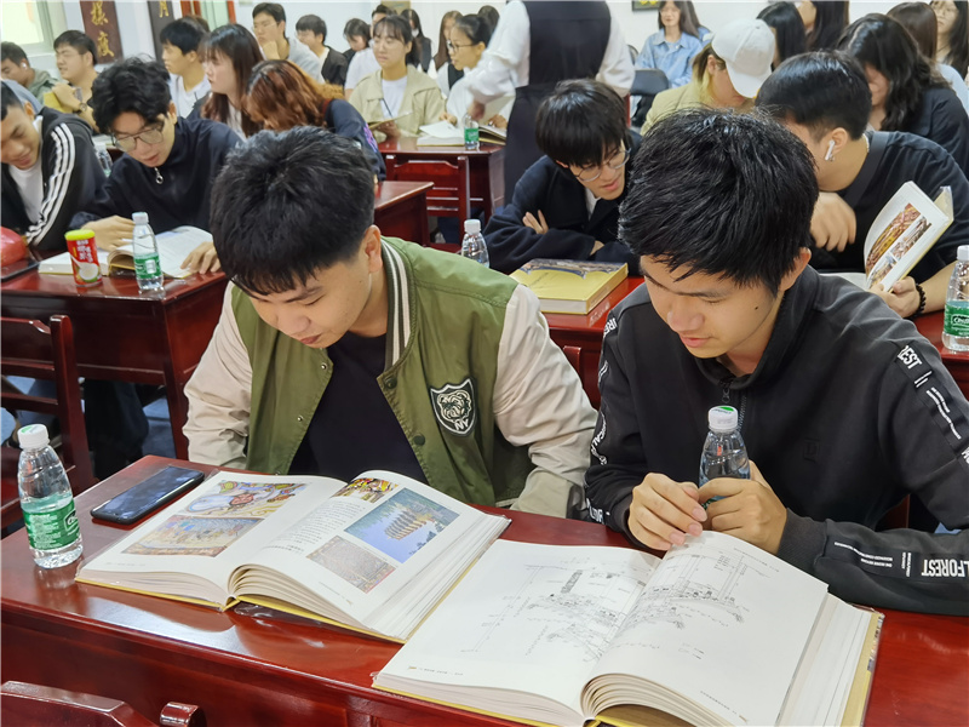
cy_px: 364
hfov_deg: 47.9
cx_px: 484
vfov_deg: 36.8
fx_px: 1092
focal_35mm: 39
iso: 250
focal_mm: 6.71
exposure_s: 1/33.3
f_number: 1.9
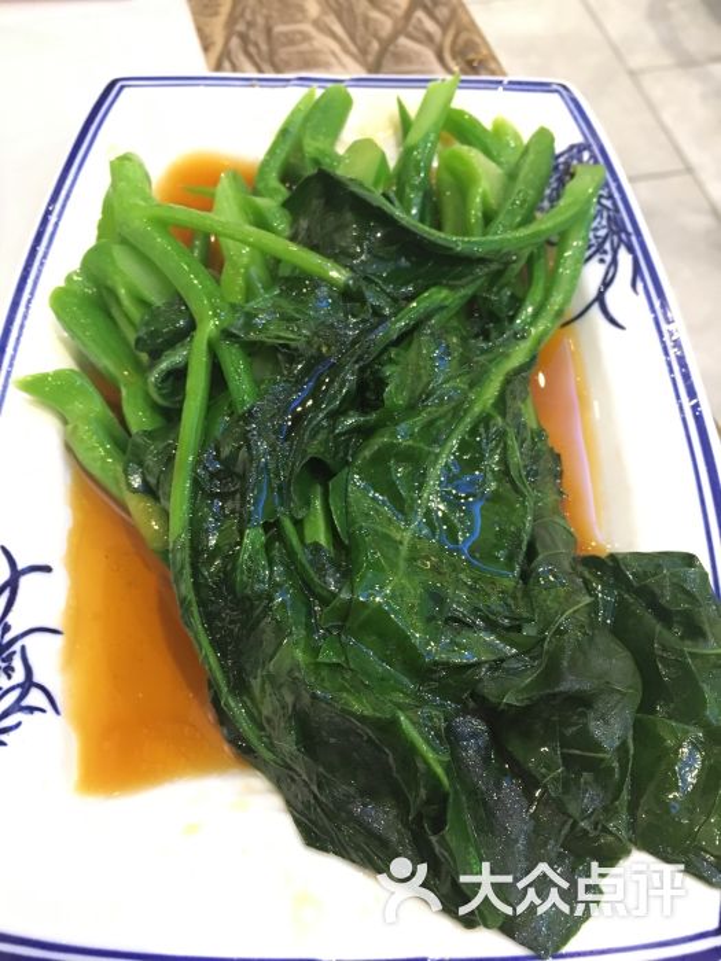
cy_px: 480
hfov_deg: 48.2
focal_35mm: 29
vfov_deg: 61.7
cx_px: 360
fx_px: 805
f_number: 2.2
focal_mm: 4.15
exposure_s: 1/17
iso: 250
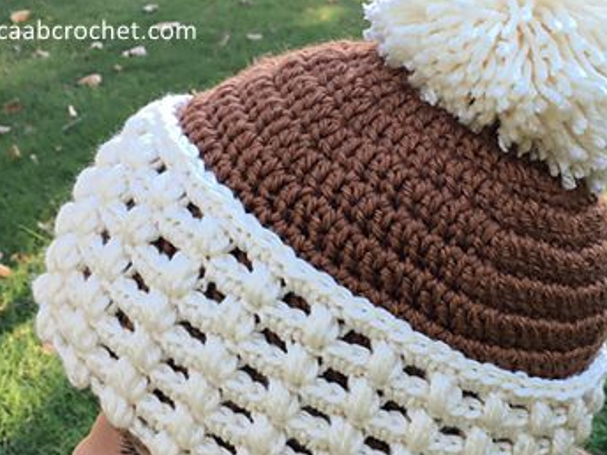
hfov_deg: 28.4
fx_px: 1192
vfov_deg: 21.6
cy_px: 277
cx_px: 393
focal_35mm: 68
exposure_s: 1/60
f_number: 2.2
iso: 25
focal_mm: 4.15
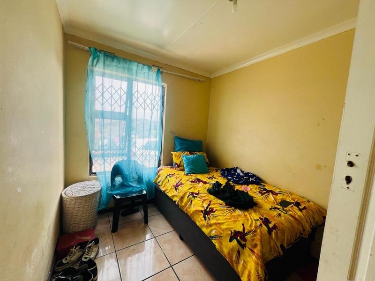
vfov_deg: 89.9
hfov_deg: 106.2
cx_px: 188
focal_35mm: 13
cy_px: 140
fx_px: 141
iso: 32
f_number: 1.8
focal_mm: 1.57
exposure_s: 1/99
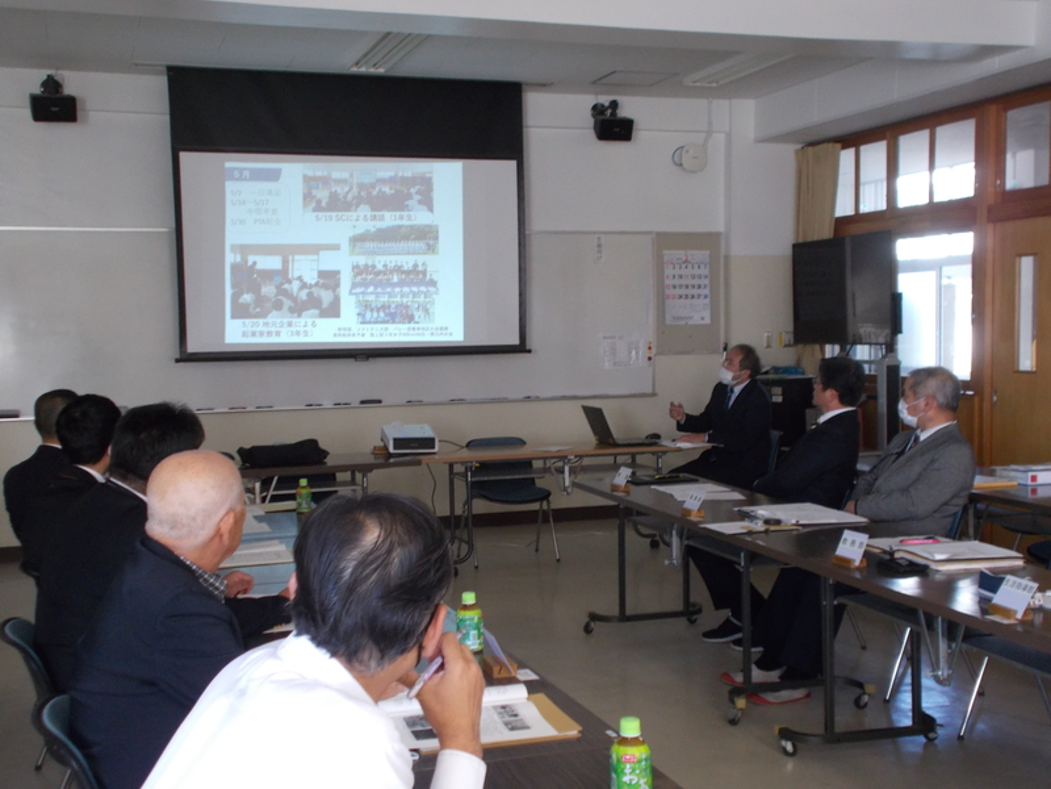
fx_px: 1336
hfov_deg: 42.9
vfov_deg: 32.9
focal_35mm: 44
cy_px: 394
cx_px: 526
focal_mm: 7.9
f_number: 4.2
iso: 200
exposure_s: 1/20
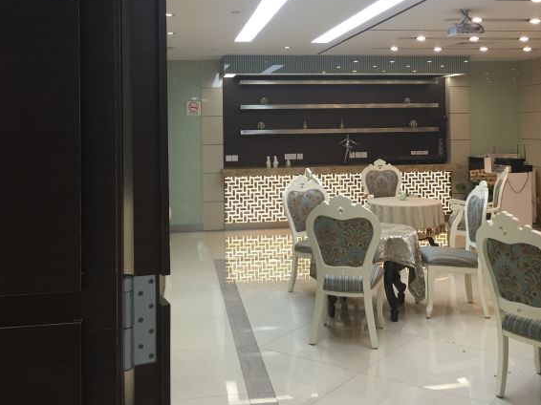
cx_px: 288
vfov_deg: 34.6
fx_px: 641
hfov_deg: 45.8
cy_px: 119
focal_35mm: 41
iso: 40
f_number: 2.2
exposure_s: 1/17
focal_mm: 4.15
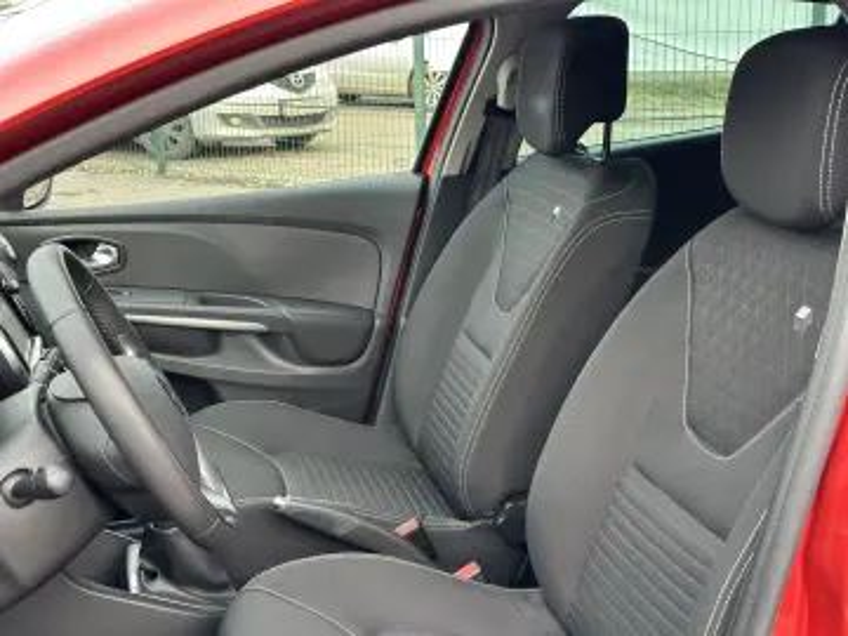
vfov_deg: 30.3
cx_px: 424
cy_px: 318
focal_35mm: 48
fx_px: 1176
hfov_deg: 39.7
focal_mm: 6.86
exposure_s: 1/121
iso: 80
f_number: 1.78
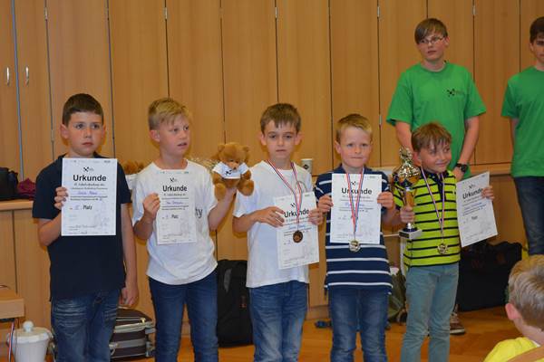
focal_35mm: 75
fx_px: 1133
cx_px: 272
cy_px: 181
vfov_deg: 18.2
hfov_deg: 27.0
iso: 1250
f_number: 5.6
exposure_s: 1/60
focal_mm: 50
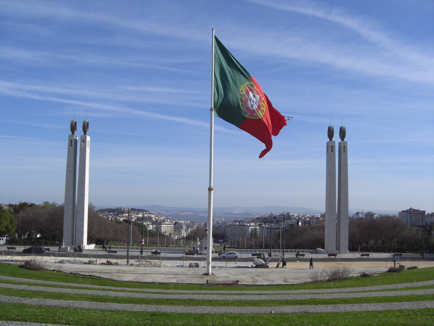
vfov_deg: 37.7
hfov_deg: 49.0
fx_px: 476
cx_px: 217
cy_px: 163
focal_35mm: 38
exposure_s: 1/200
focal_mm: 6.2
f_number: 8
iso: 64
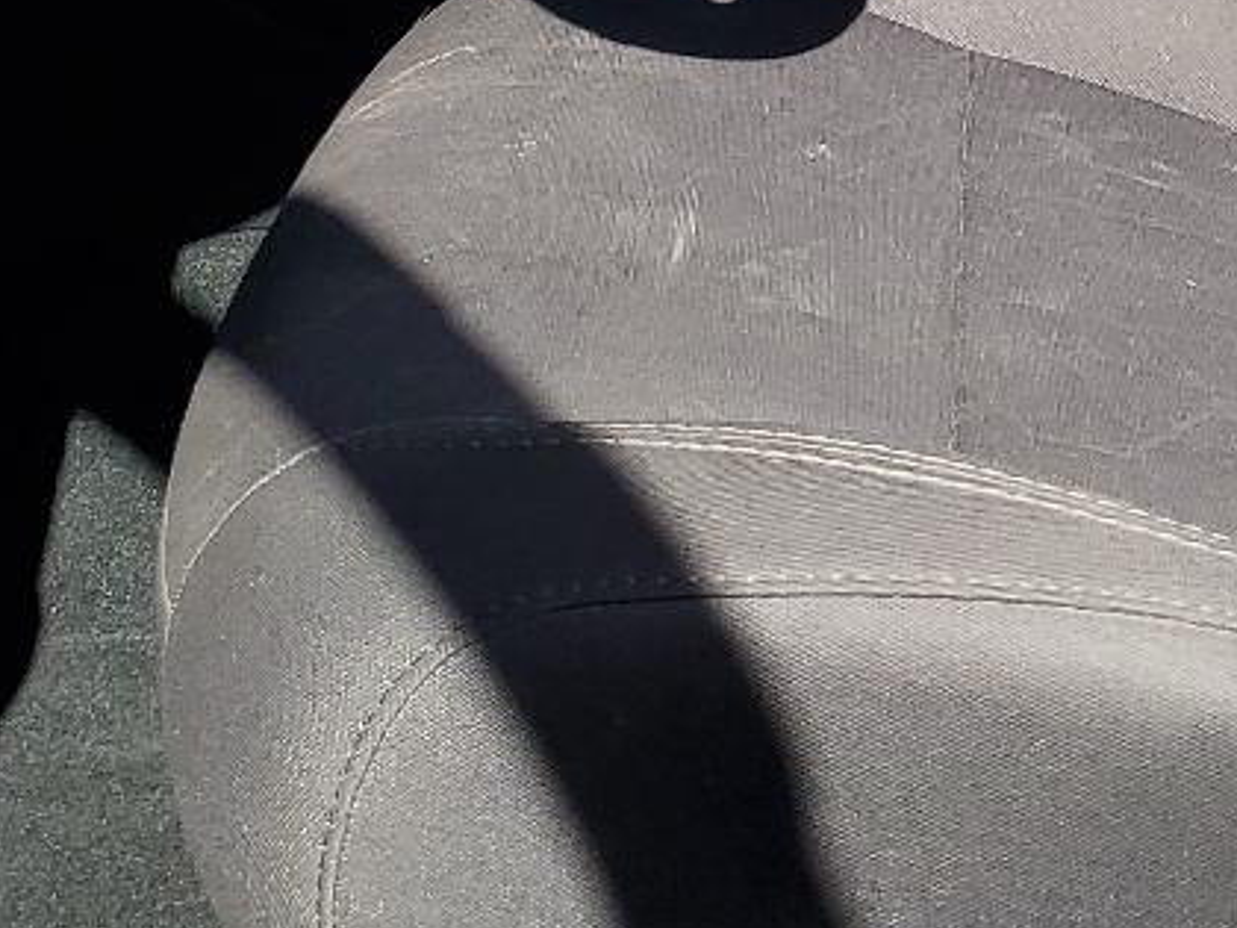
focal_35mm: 99
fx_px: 3538
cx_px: 1149
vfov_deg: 13.9
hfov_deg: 19.4
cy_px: -539
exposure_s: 1/1667
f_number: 1.5
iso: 50
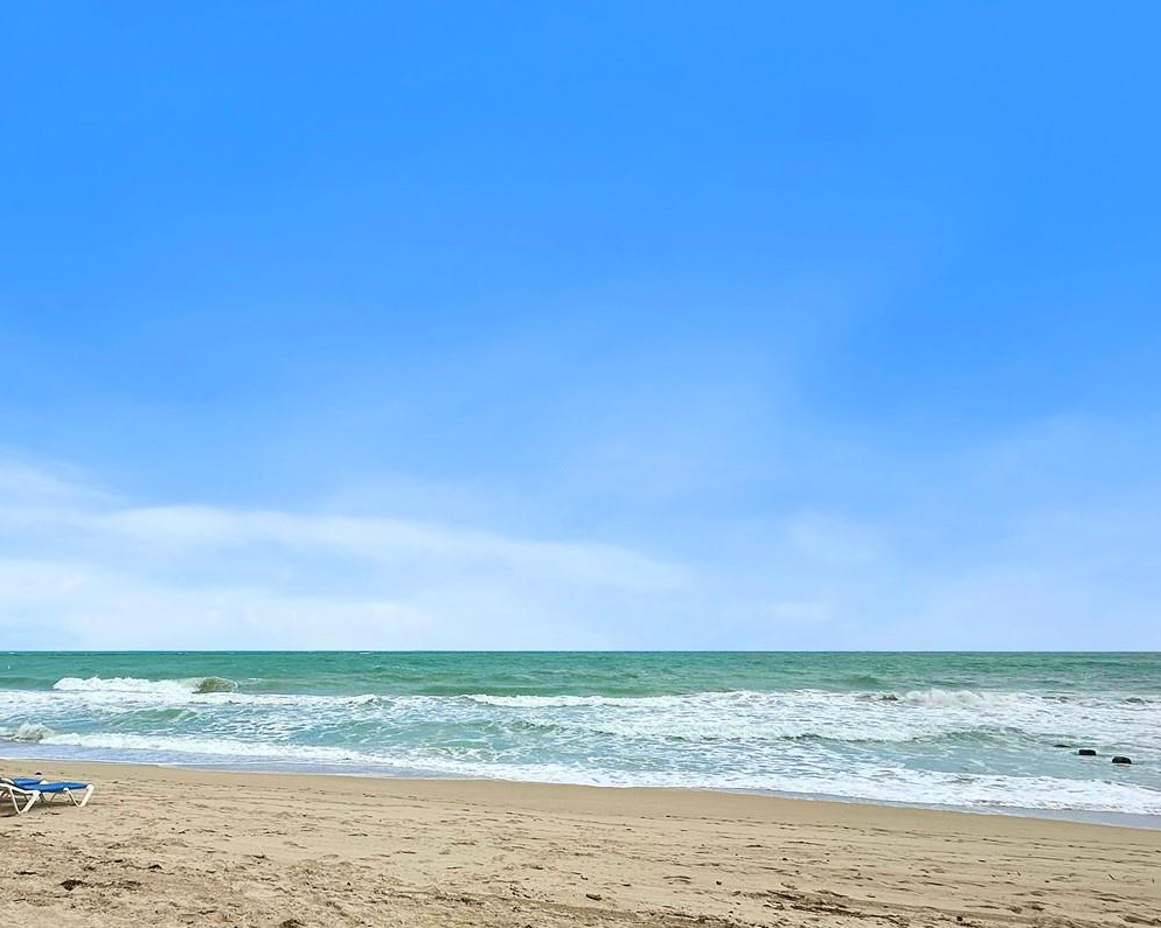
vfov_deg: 62.2
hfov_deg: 72.0
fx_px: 756
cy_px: 585
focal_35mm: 22
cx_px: 354
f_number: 2.2
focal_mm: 2.22
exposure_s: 1/4500
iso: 50
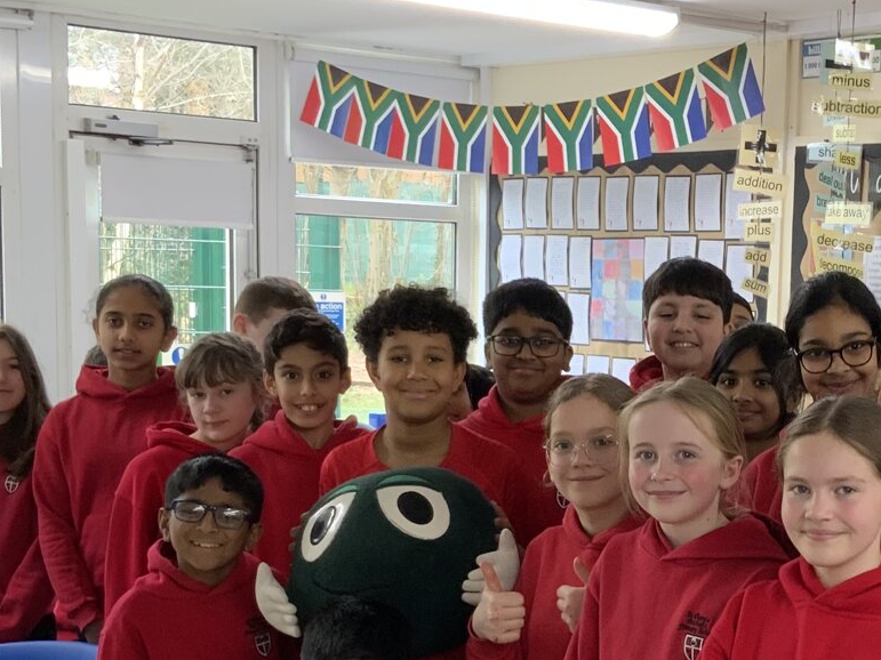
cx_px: 745
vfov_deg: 18.9
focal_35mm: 77
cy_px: 564
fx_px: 1959
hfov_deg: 24.8
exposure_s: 1/50
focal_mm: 3
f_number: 1.8
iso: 100
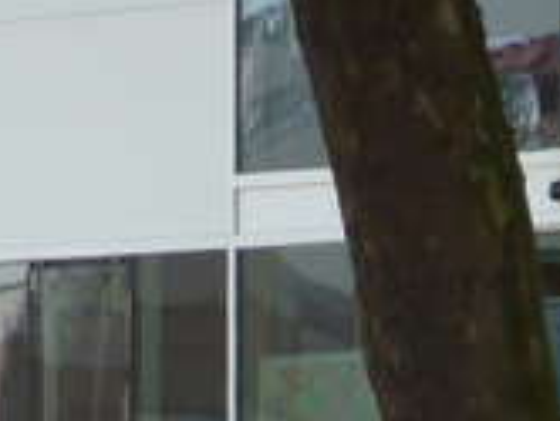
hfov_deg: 1.8
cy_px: 724
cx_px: 435
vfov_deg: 1.4
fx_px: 17562
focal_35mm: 1084
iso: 160
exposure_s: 1/320
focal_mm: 49.2
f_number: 4.9
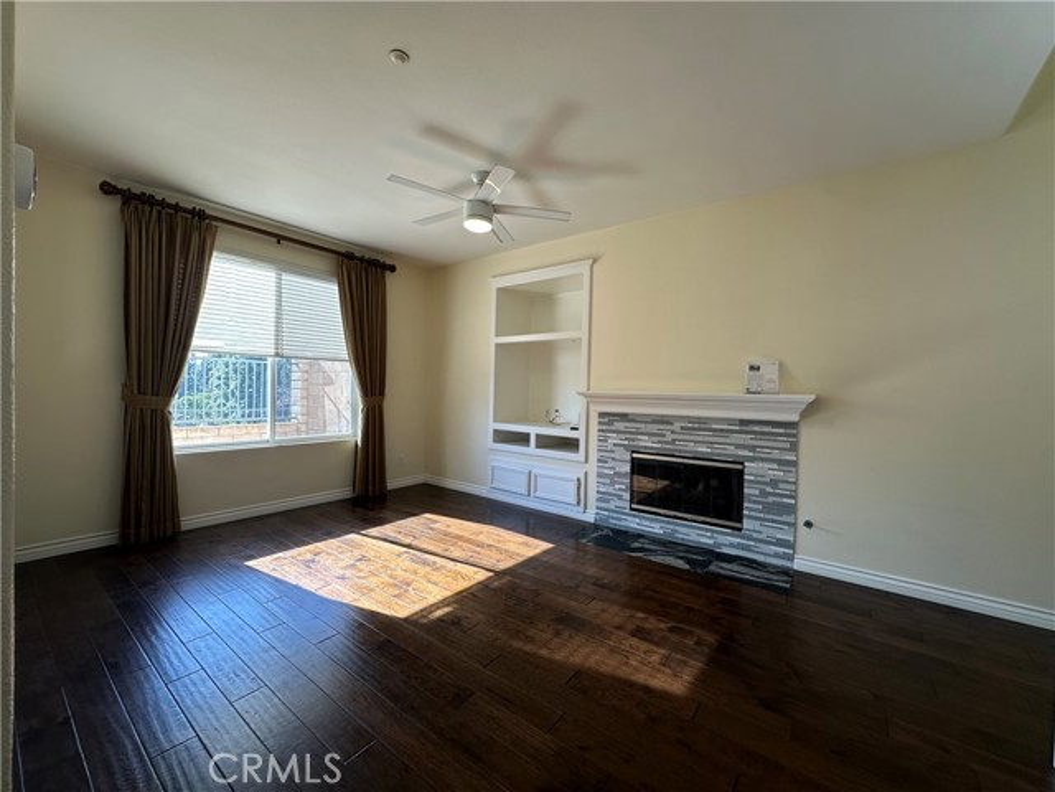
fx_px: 427
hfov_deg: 102.1
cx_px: 528
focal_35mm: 14
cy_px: 396
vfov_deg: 85.7
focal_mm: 2.22
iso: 64
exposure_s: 1/120
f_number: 2.2
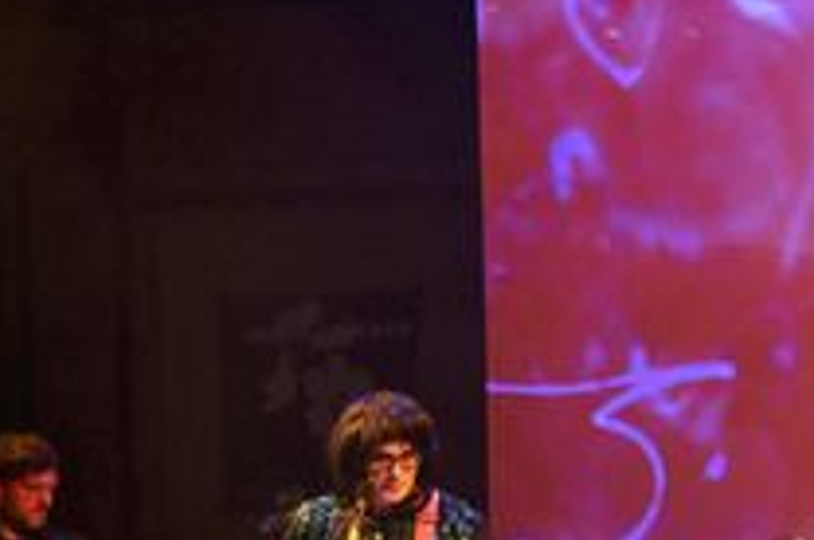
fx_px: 2348
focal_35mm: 104
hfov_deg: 19.5
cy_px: 567
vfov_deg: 12.9
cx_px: 648
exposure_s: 1/50
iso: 2000
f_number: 4
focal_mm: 48
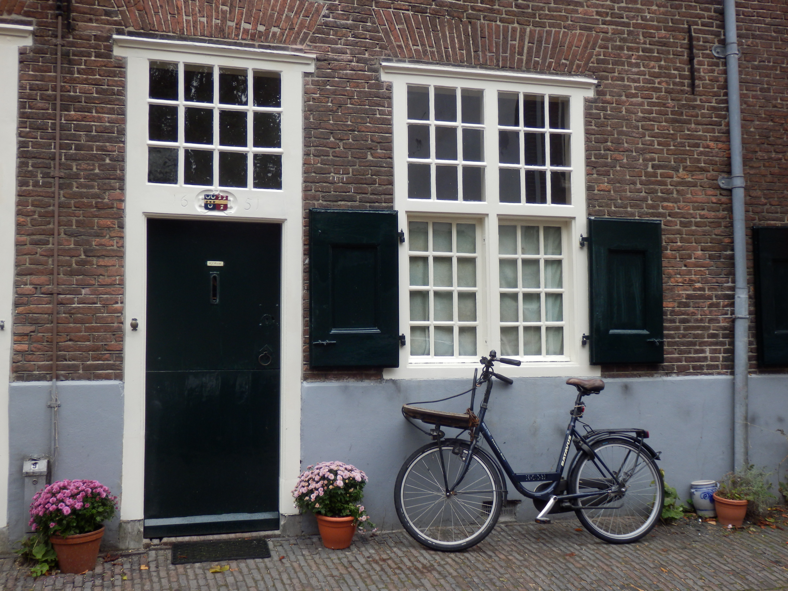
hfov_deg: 50.1
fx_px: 842
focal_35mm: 37
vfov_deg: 38.7
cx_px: 394
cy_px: 296
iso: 125
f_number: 3.6
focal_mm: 6.6
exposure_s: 1/60
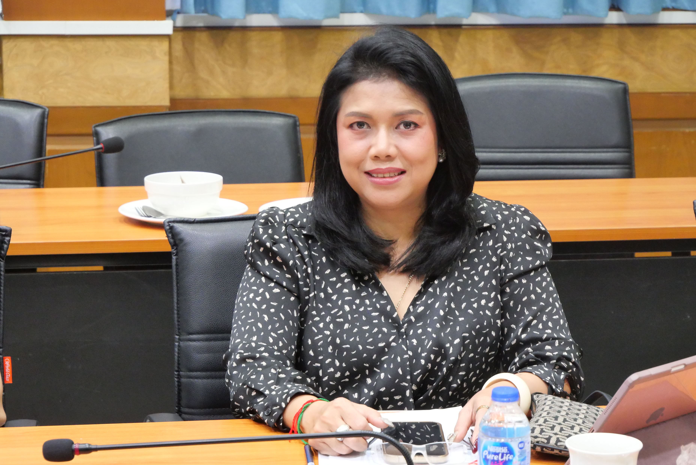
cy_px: 232
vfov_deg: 12.0
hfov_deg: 17.9
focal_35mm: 114
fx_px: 2205
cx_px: 348
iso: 3200
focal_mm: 55
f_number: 5.6
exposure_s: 1/30
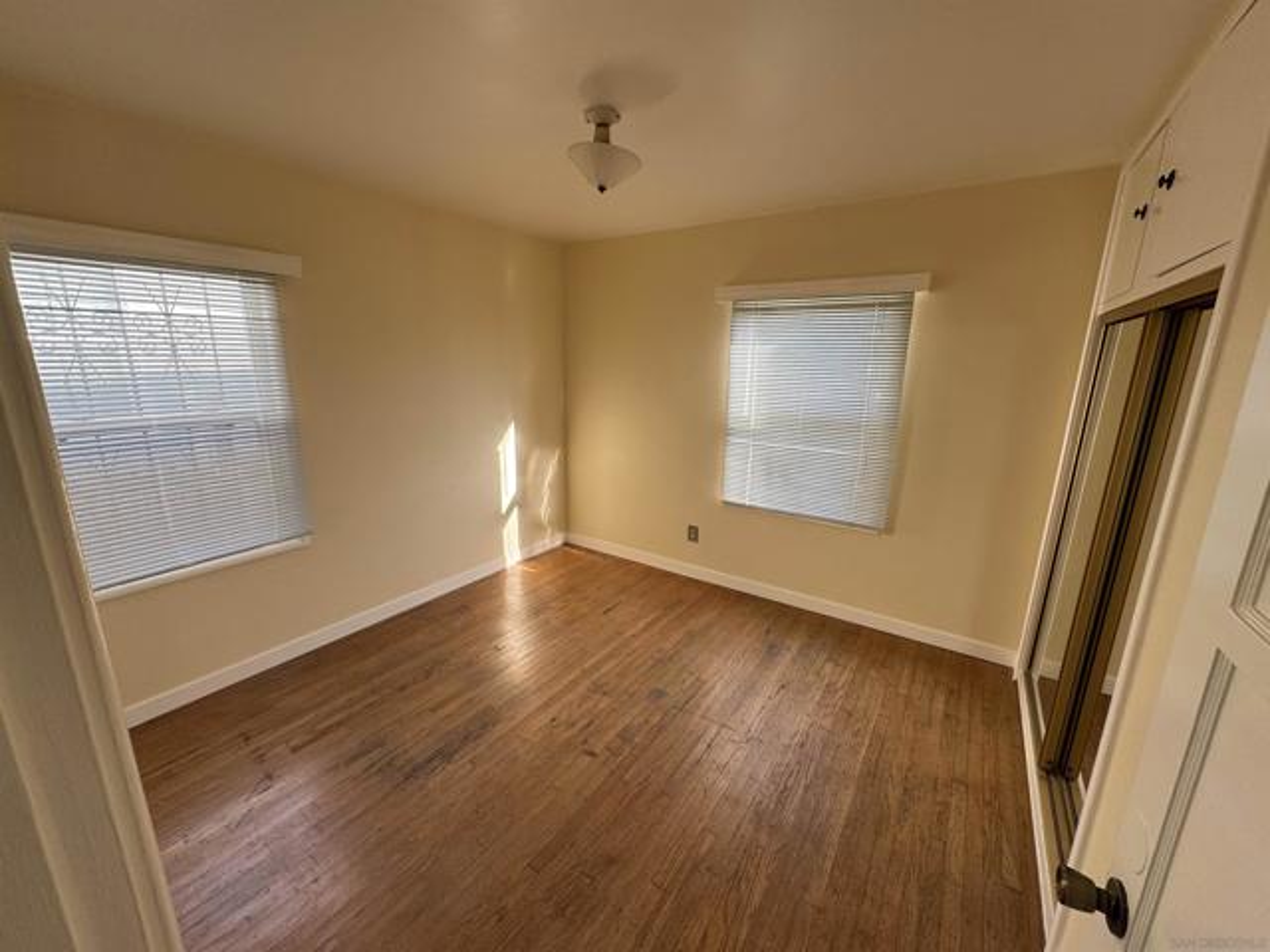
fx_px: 514
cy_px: 476
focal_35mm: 14
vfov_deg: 85.7
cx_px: 635
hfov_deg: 102.1
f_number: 2.2
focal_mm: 2.22
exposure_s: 1/99
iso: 50
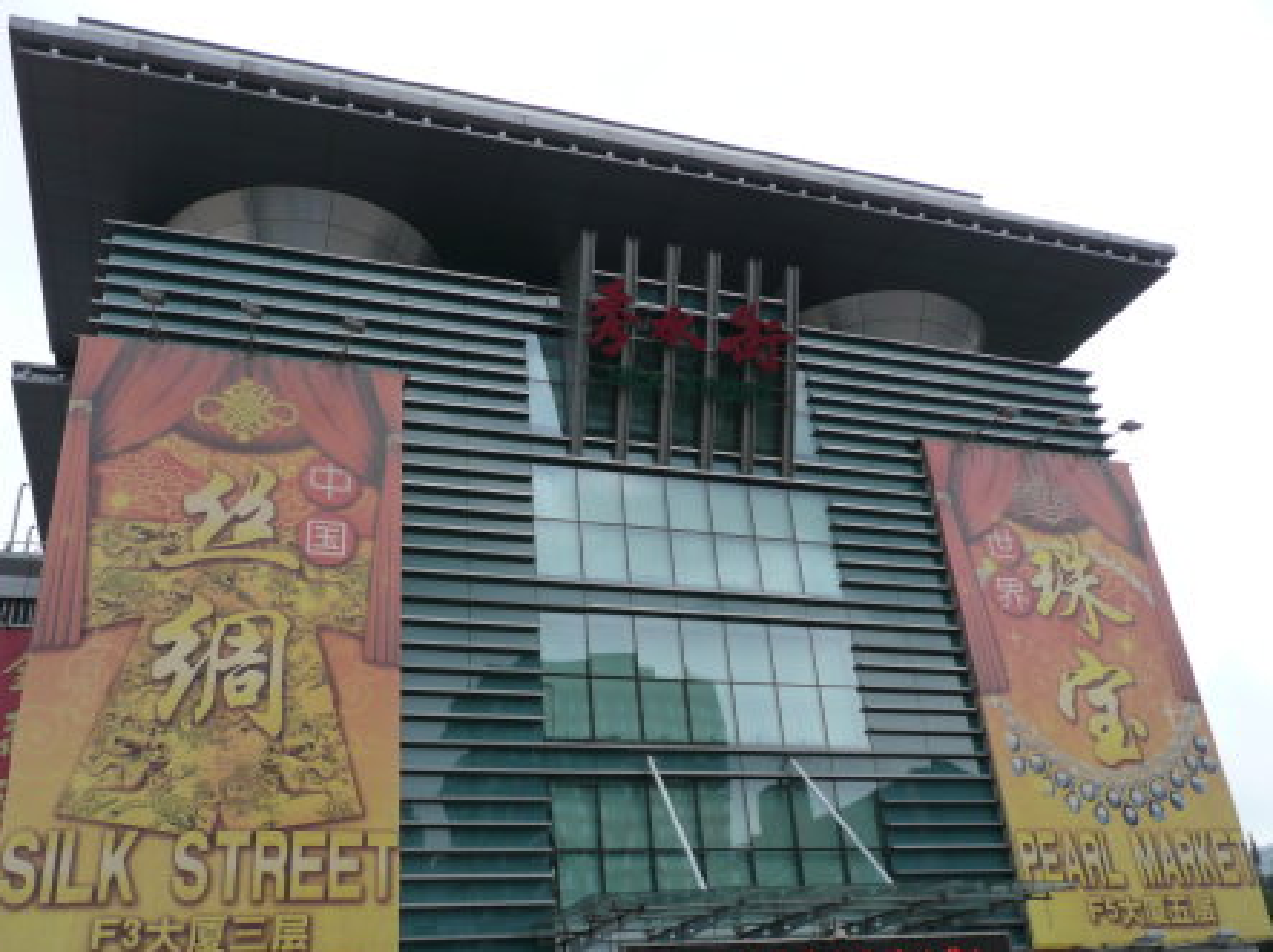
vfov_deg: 45.3
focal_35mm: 31
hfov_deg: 58.4
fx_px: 1138
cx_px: 612
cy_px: 499
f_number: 3.3
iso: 100
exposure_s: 1/800
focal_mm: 4.6
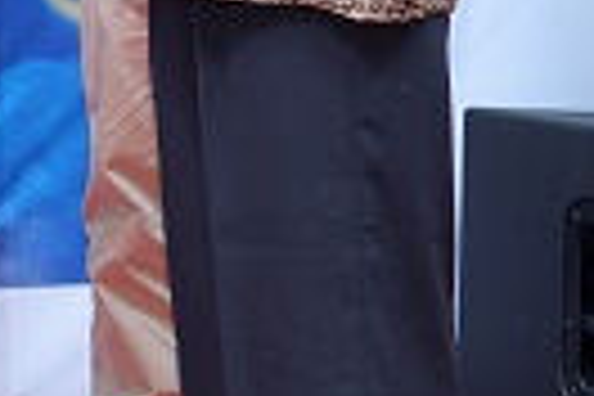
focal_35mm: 227
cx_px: -626
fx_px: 3745
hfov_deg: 8.6
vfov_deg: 5.9
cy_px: -405
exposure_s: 1/160
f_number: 2.2
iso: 800
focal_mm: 33
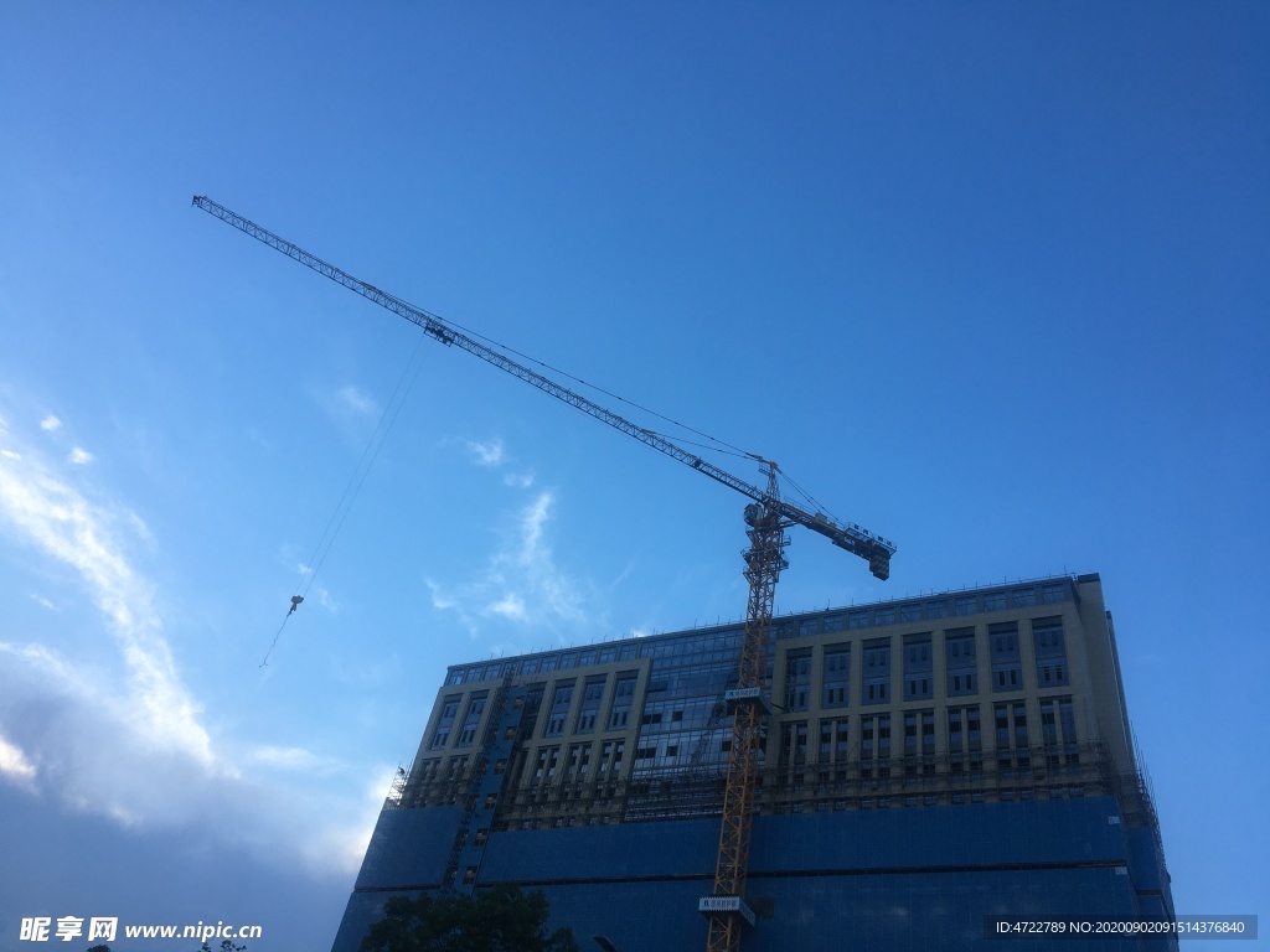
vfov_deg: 48.2
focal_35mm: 29
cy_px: 476
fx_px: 1064
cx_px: 635
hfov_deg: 61.7
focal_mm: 4.15
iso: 25
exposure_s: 1/455
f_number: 2.2
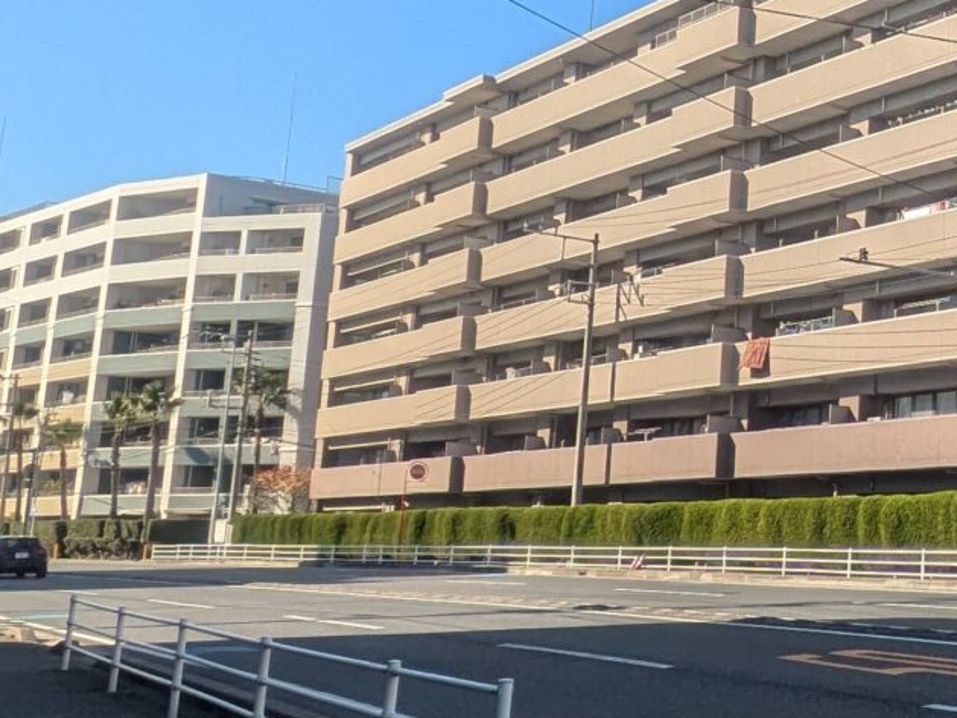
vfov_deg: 25.5
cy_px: 216
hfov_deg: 29.2
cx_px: 1149
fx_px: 1576
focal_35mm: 57
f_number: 2.2
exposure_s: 1/1355
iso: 44
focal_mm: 1.83
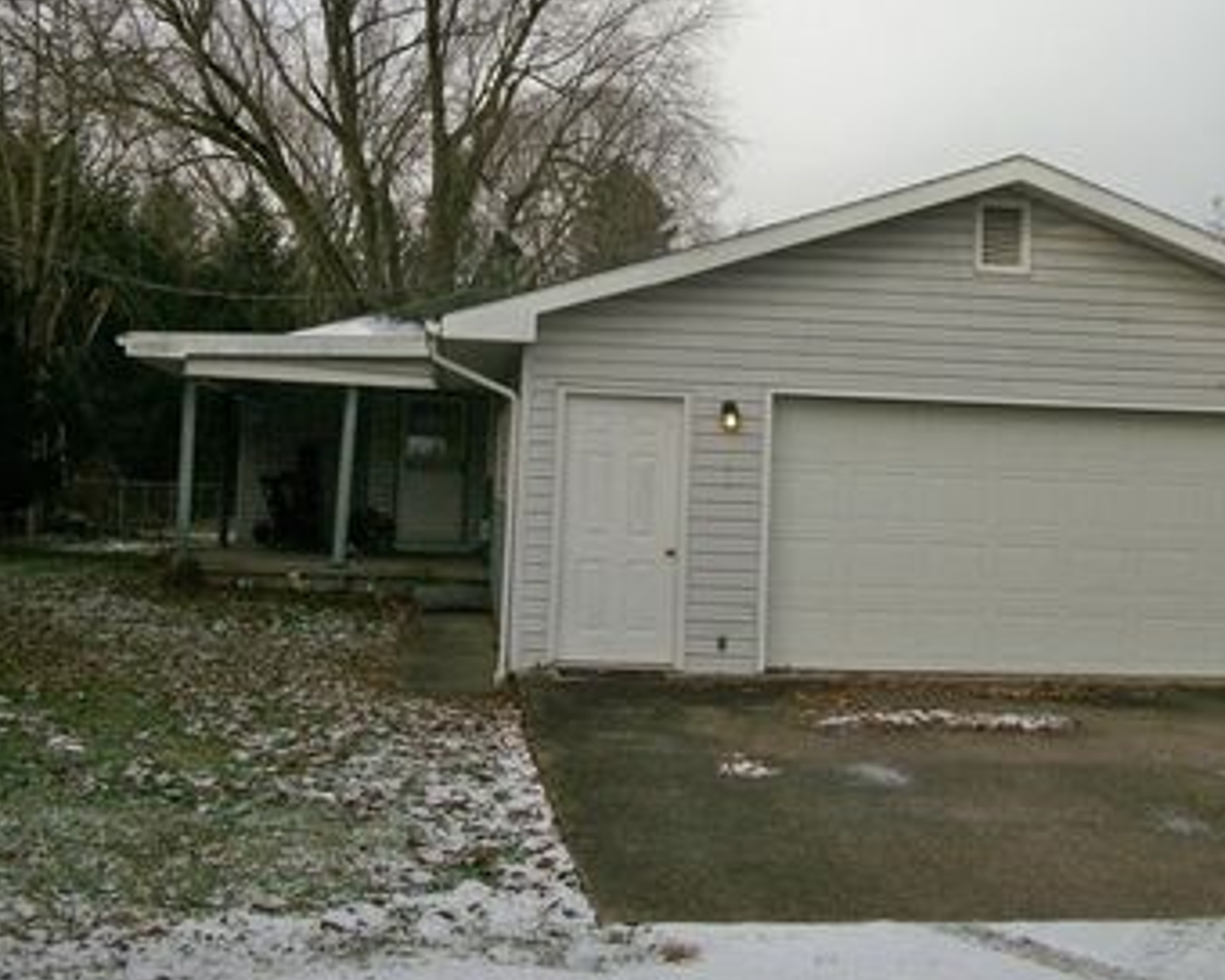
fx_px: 1668
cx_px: 576
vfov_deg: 32.5
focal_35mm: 46
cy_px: 330
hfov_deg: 40.3
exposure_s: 1/250
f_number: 8.8
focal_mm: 5.7
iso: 80
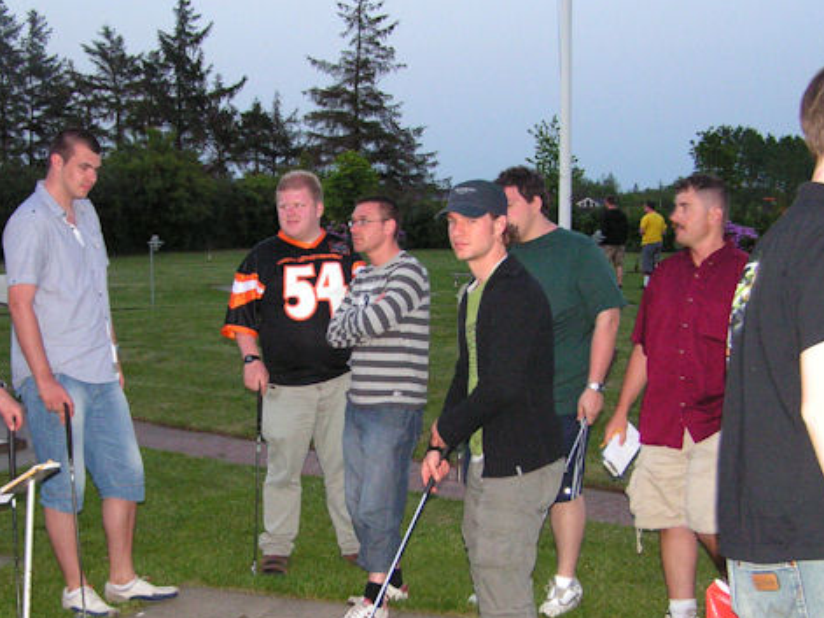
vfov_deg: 26.5
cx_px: 352
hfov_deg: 34.9
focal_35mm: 55
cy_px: 360
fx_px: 1309
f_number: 2.8
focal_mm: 6.3
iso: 200
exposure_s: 1/40
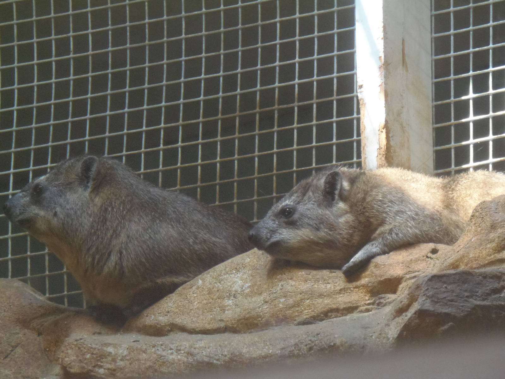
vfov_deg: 4.6
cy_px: 190
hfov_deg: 6.1
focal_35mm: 326
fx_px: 4756
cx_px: 252
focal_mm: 60.4
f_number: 5
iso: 400
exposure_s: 1/50
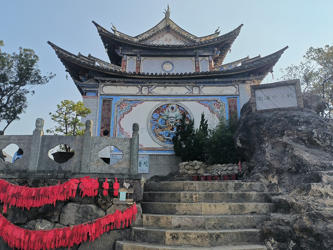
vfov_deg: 51.4
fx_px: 260
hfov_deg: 65.3
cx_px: 166
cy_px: 125
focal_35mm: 27
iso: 101
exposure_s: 1/591
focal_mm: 5.52
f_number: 1.9
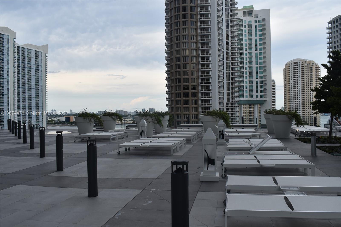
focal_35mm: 33
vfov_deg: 40.0
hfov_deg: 57.2
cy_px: 114
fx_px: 312
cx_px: 170
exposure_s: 1/250
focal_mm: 22
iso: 160
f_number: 8
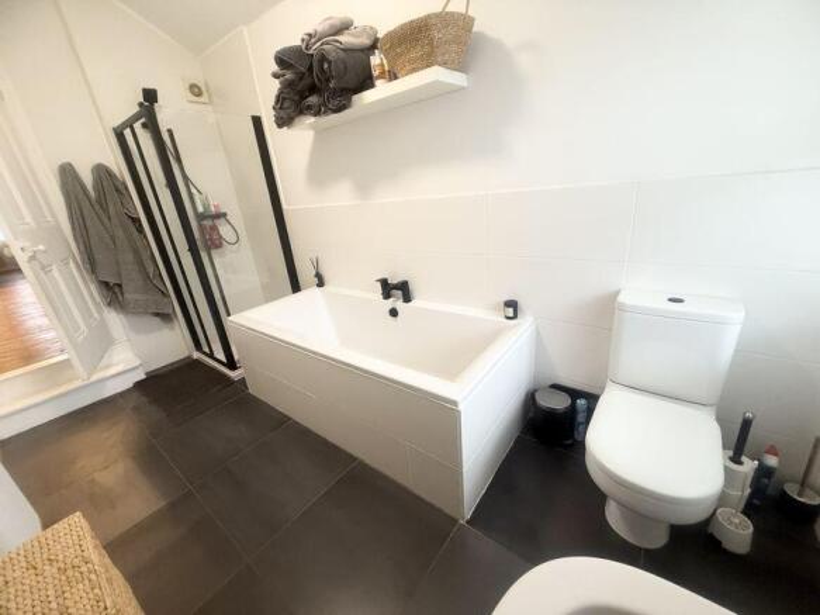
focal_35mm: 14
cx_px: 410
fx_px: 332
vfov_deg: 85.7
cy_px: 308
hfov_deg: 102.1
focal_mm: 2.22
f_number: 2.2
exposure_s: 1/50
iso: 250
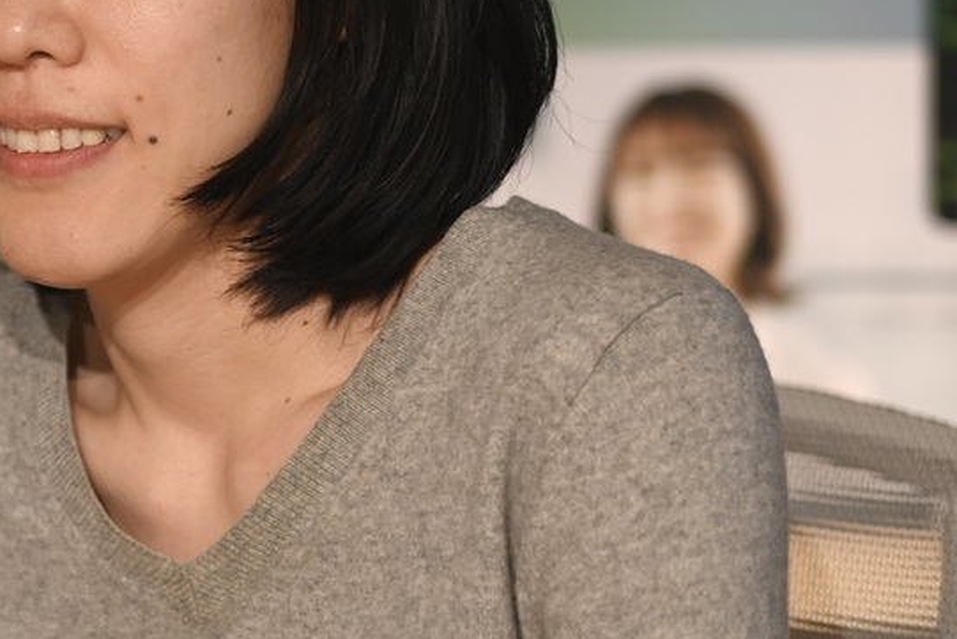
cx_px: -74
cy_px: 103
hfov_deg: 15.1
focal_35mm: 133
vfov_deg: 10.3
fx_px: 3536
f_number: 2.2
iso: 140
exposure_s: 1/125
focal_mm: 40
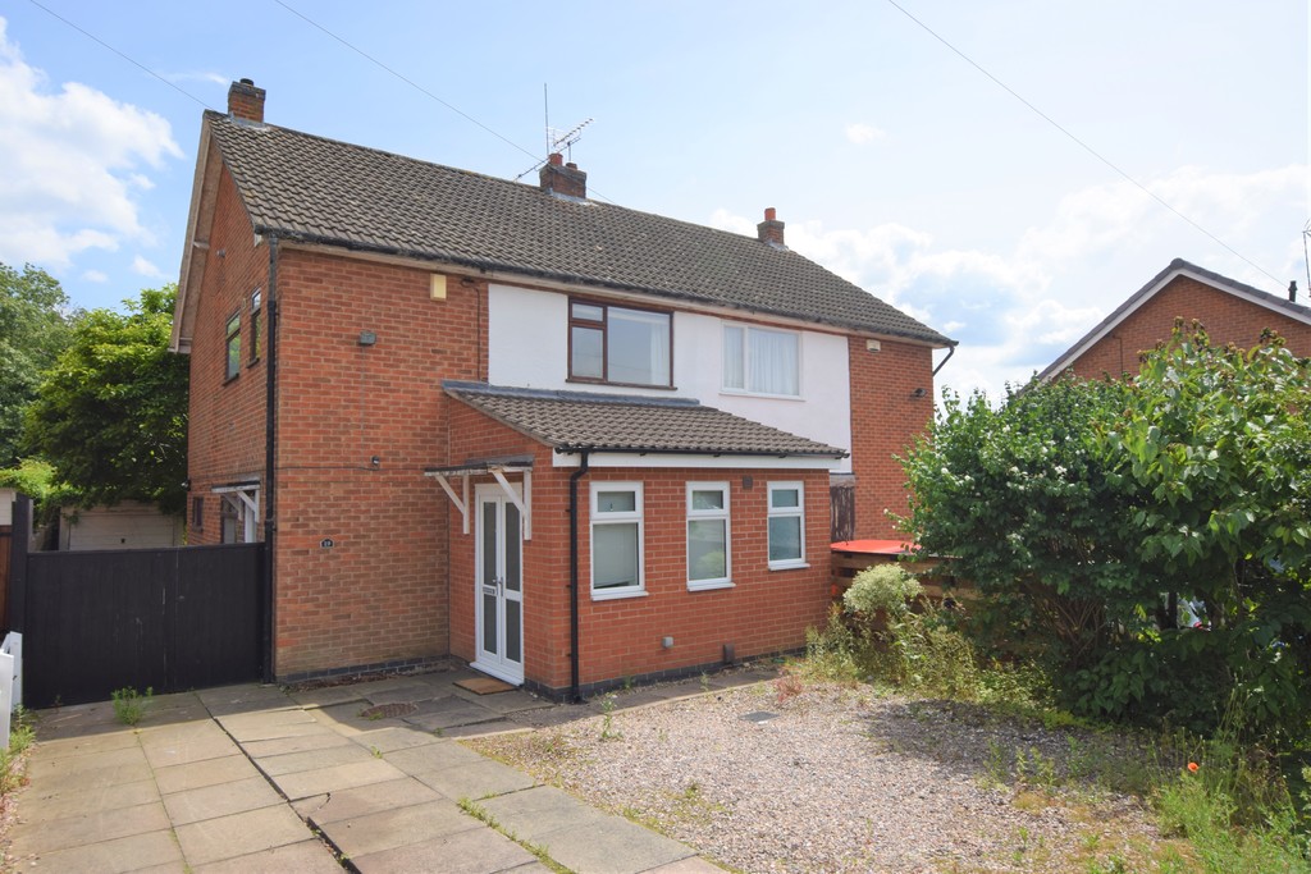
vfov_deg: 59.5
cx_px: 656
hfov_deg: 81.2
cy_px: 437
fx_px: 765
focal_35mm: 21
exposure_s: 1/200
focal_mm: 14
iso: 100
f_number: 9
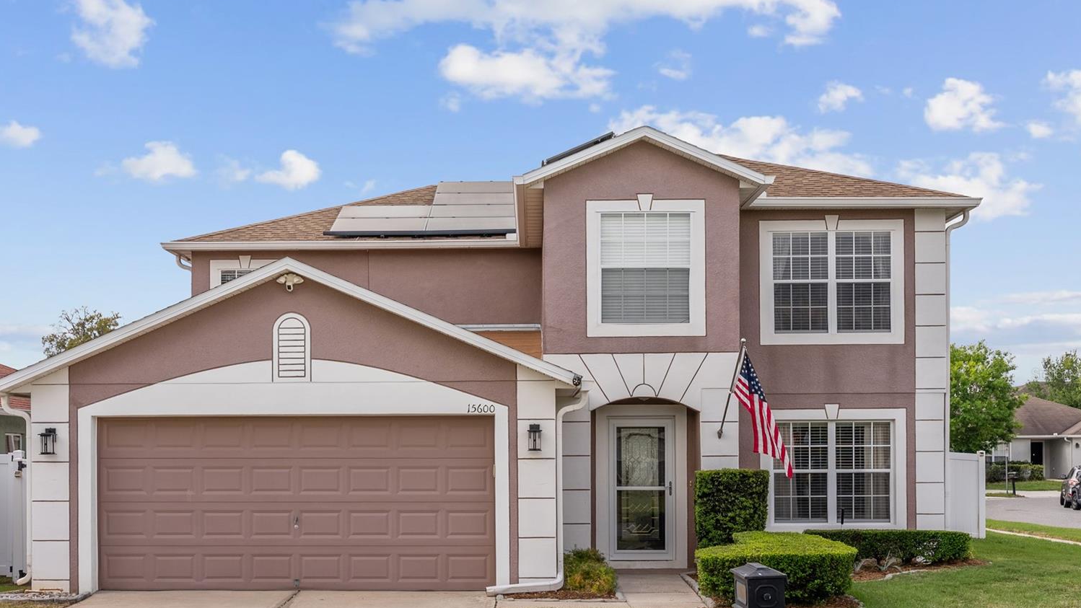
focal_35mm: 47
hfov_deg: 43.7
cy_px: 374
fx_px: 1347
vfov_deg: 25.4
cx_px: 519
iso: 125
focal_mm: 42
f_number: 9
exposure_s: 1/320
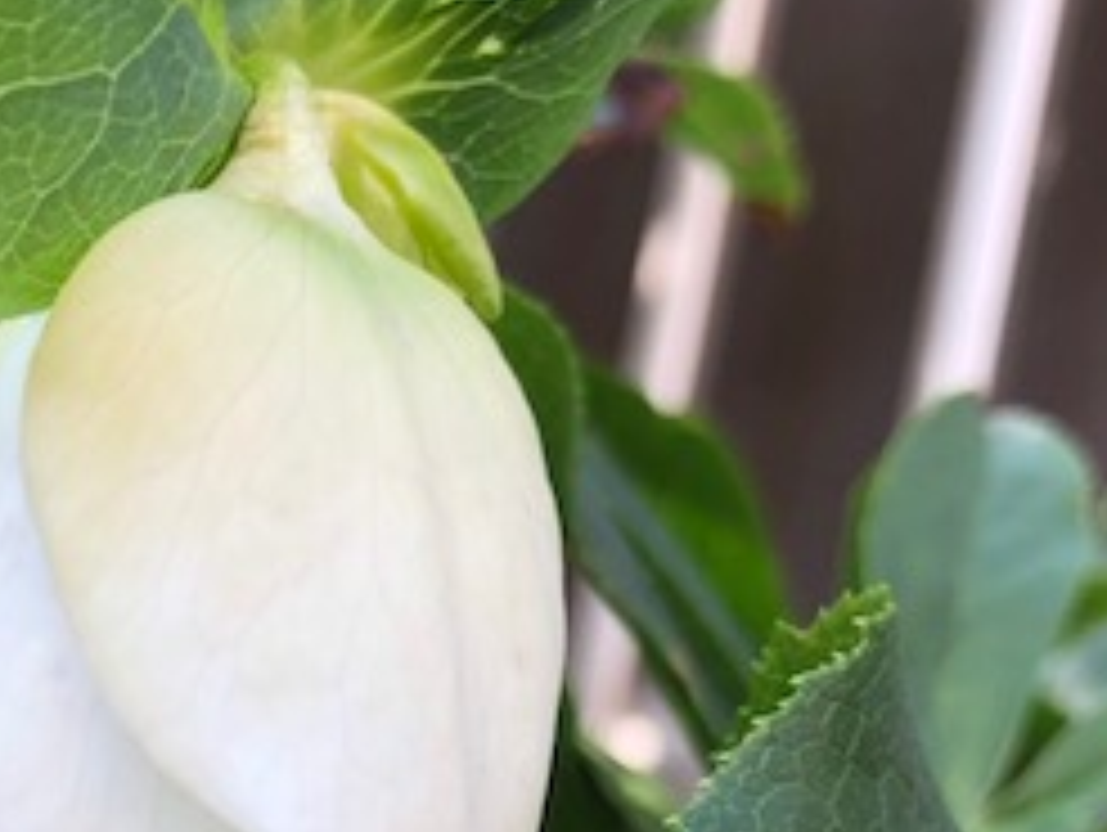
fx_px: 2369
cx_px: 256
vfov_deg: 19.0
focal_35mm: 74
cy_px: 940
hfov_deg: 25.9
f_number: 1.8
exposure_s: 1/120
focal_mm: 3.99
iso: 25
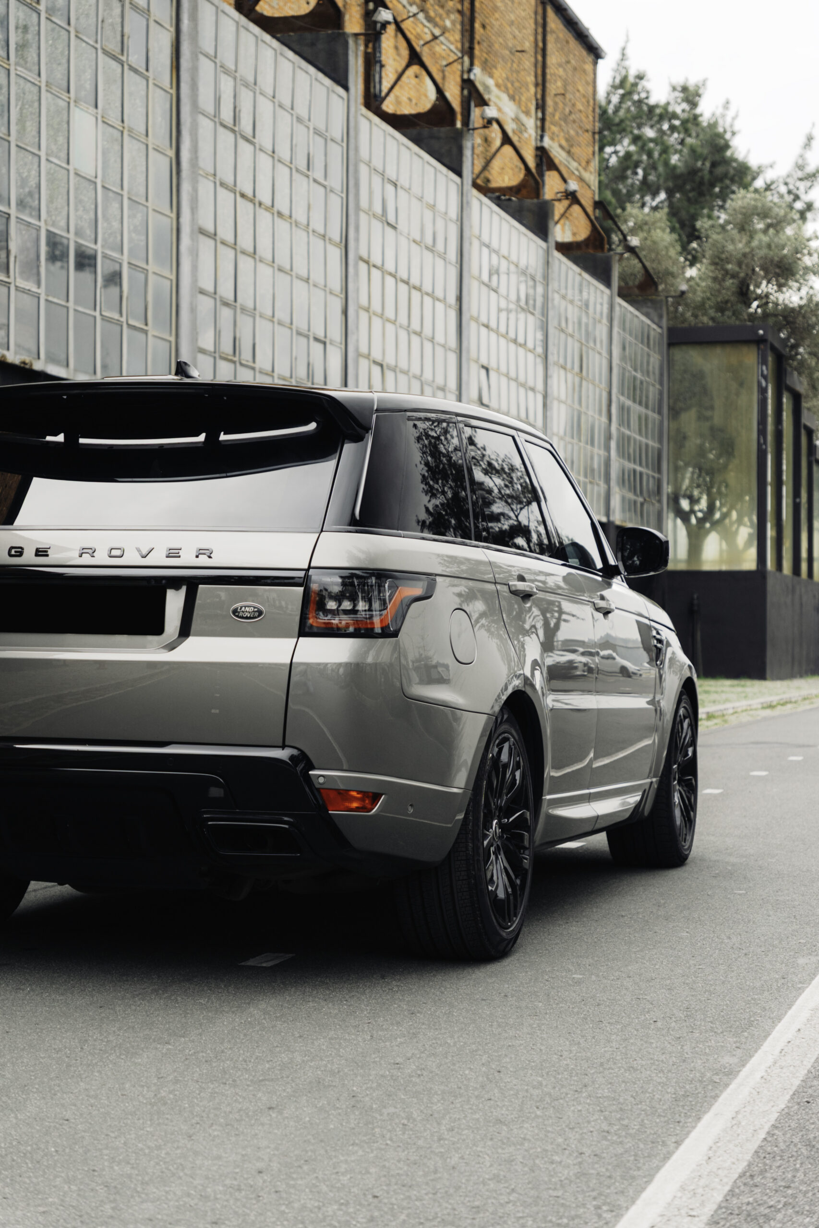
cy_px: 614
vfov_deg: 31.9
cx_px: 410
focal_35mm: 63
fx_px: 2150
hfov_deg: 21.6
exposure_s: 1/160
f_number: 3.2
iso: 125
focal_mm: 42
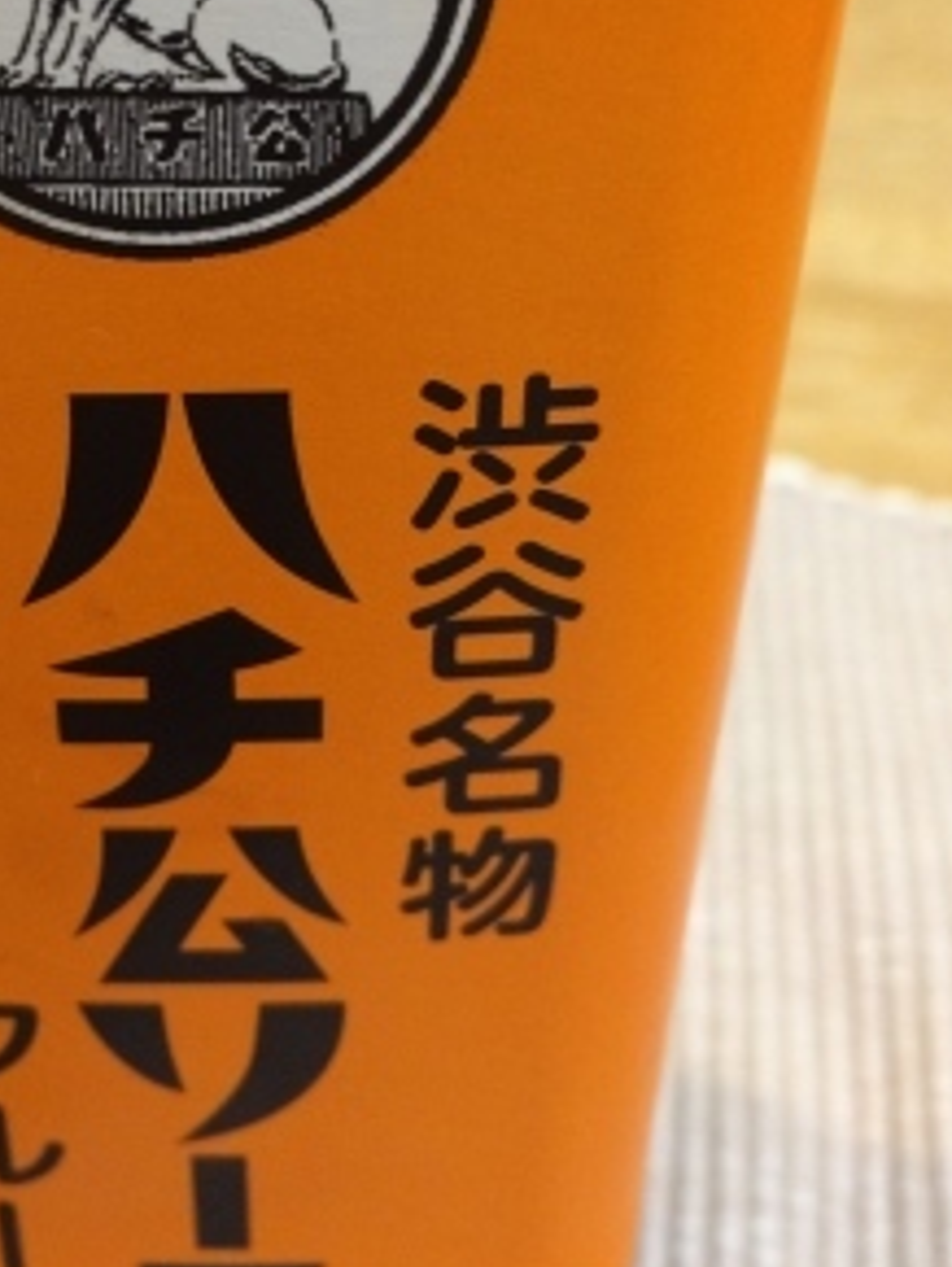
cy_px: 463
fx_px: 1831
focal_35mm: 50
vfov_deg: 37.9
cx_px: 229
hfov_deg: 28.7
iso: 250
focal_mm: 4.15
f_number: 2.2
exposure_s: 1/30
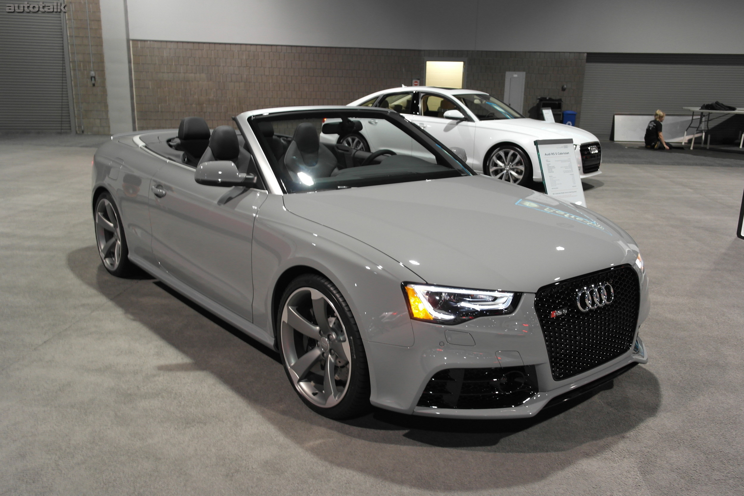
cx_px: 372
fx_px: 620
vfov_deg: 43.6
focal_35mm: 30
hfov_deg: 61.9
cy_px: 248
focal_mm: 20
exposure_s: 1/20
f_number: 3.5
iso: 400
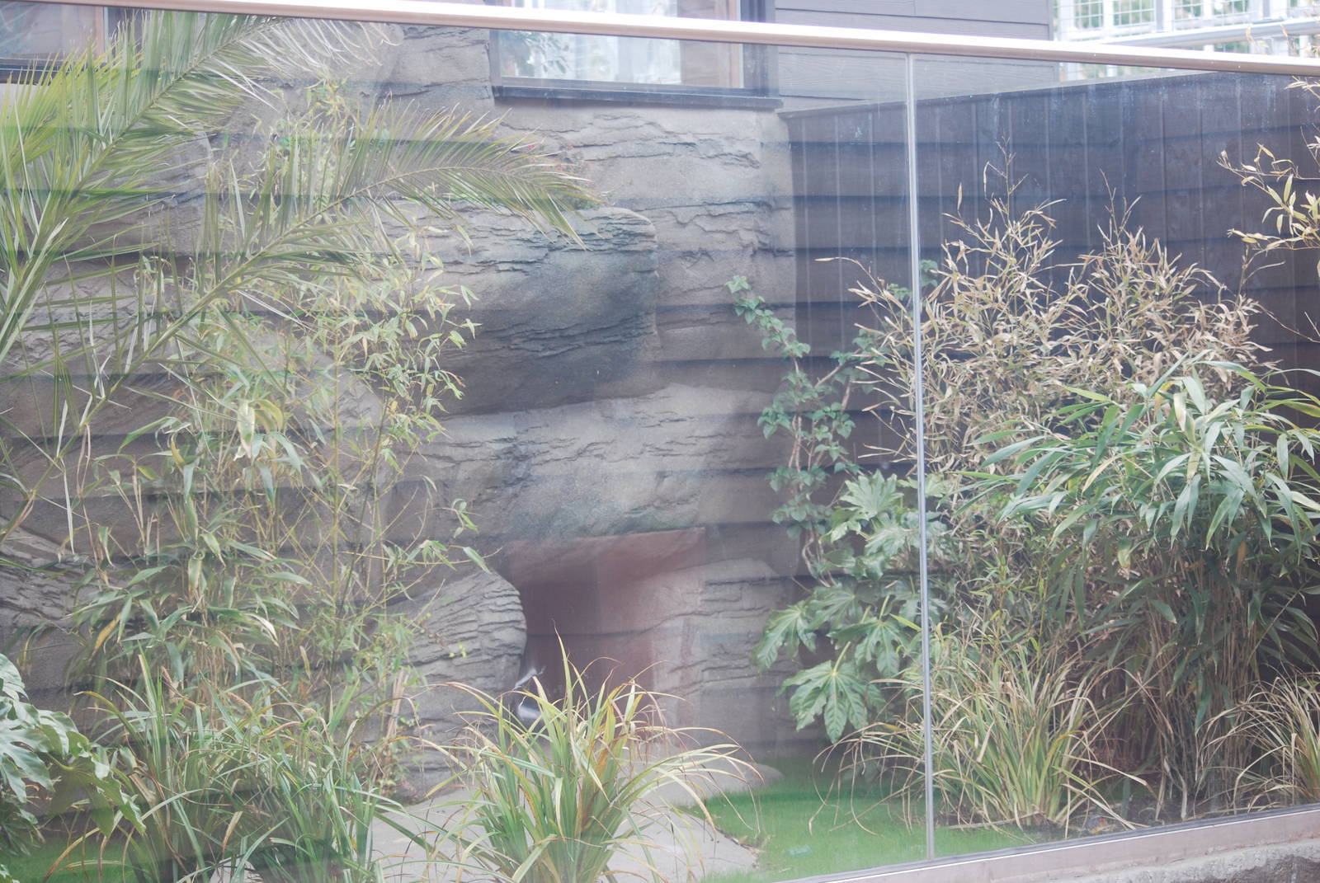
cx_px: 660
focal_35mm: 105
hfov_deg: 19.4
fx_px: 3855
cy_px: 442
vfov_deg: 13.1
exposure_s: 1/200
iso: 200
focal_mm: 70
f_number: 4
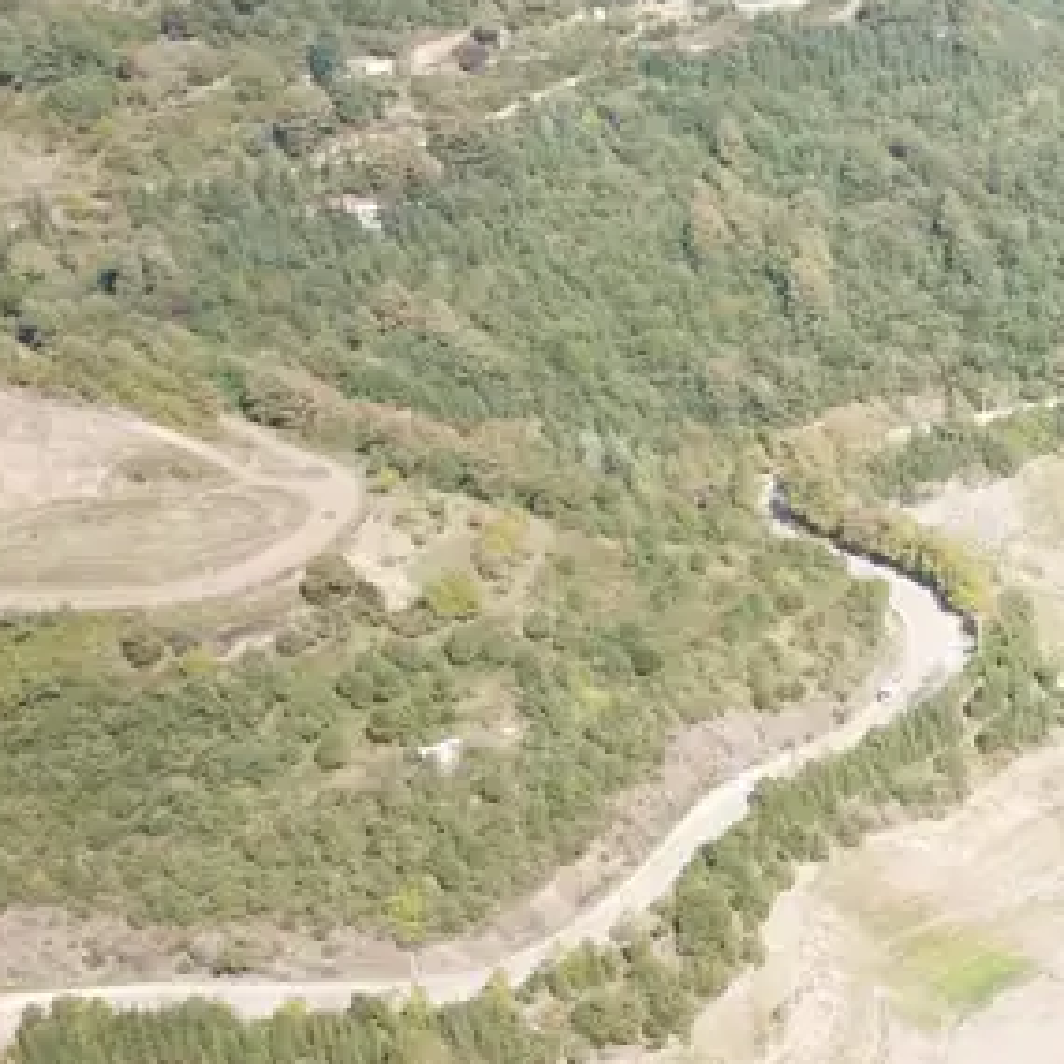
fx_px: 2469
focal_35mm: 71
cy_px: 441
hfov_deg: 20.7
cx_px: 1605
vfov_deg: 24.3
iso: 100
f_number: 2.2
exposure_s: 1/684
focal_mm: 4.73
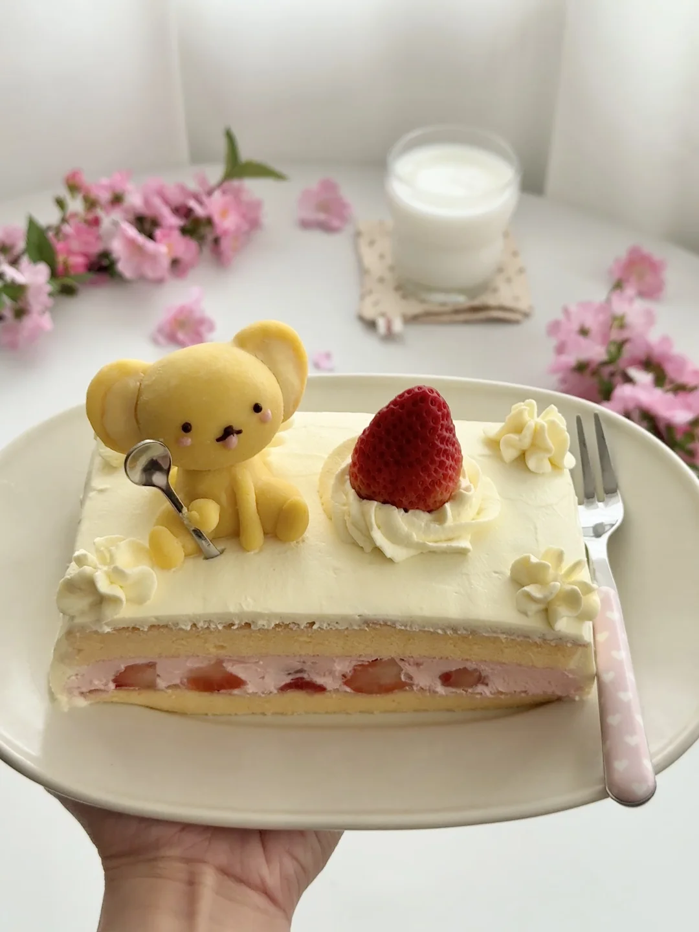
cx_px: 350
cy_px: 466
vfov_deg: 39.7
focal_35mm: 48
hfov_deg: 30.3
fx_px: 1292
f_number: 1.78
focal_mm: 6.76
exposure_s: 1/110
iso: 100
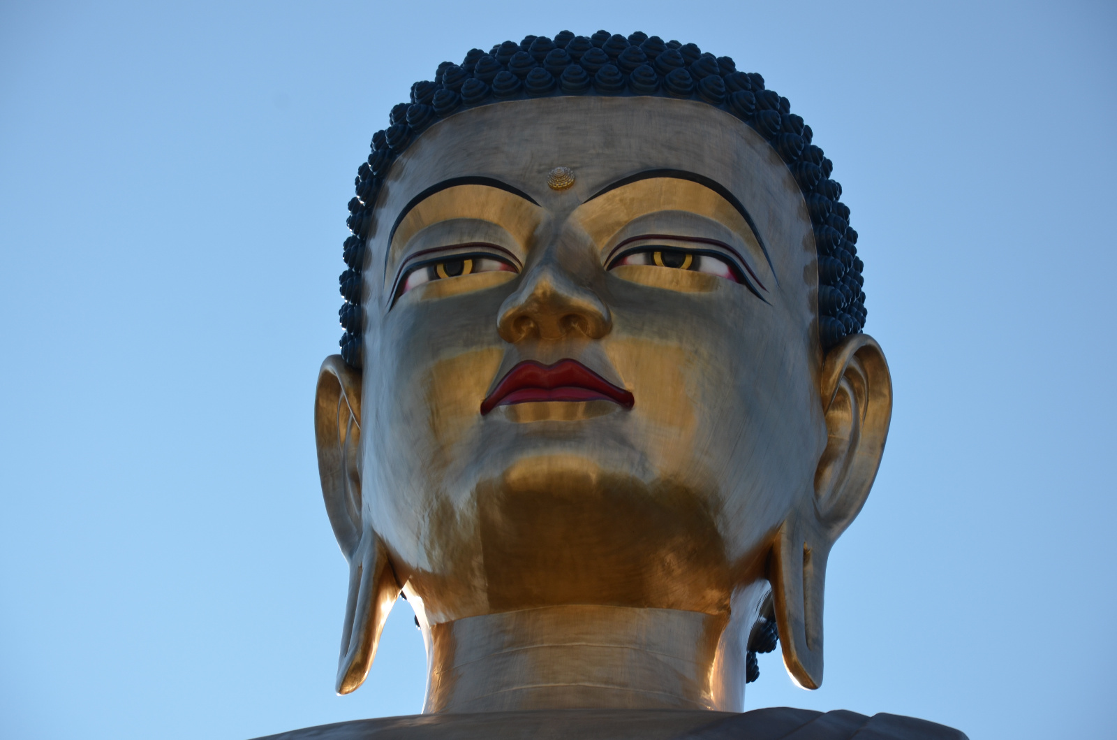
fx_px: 4876
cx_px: 558
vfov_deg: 8.7
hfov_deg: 13.1
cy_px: 370
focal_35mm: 158
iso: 160
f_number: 8
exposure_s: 1/250
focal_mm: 105
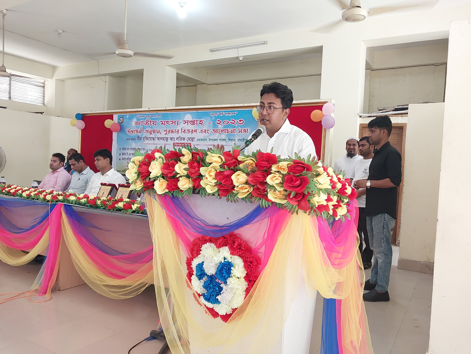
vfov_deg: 46.8
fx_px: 408
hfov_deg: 60.0
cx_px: 236
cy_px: 177
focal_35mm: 30
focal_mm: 4.6
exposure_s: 1/50
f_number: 1.8
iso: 200
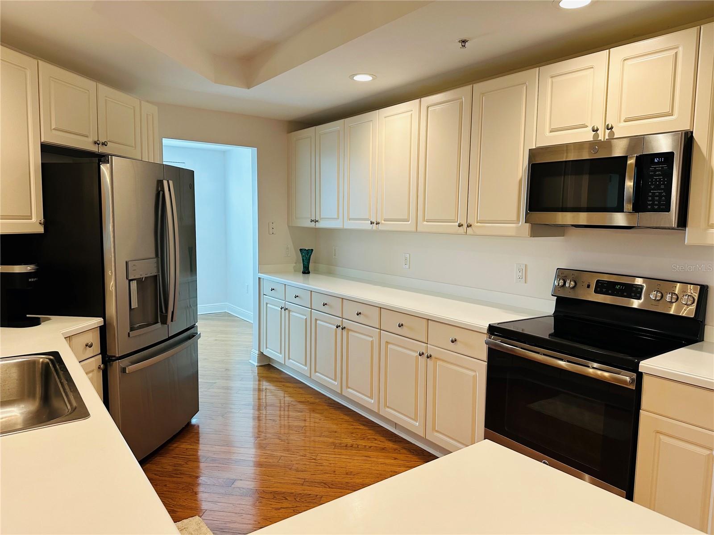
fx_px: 495
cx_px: 357
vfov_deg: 56.8
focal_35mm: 24
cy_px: 268
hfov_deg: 71.6
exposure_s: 1/120
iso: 125
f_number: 1.78
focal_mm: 6.86
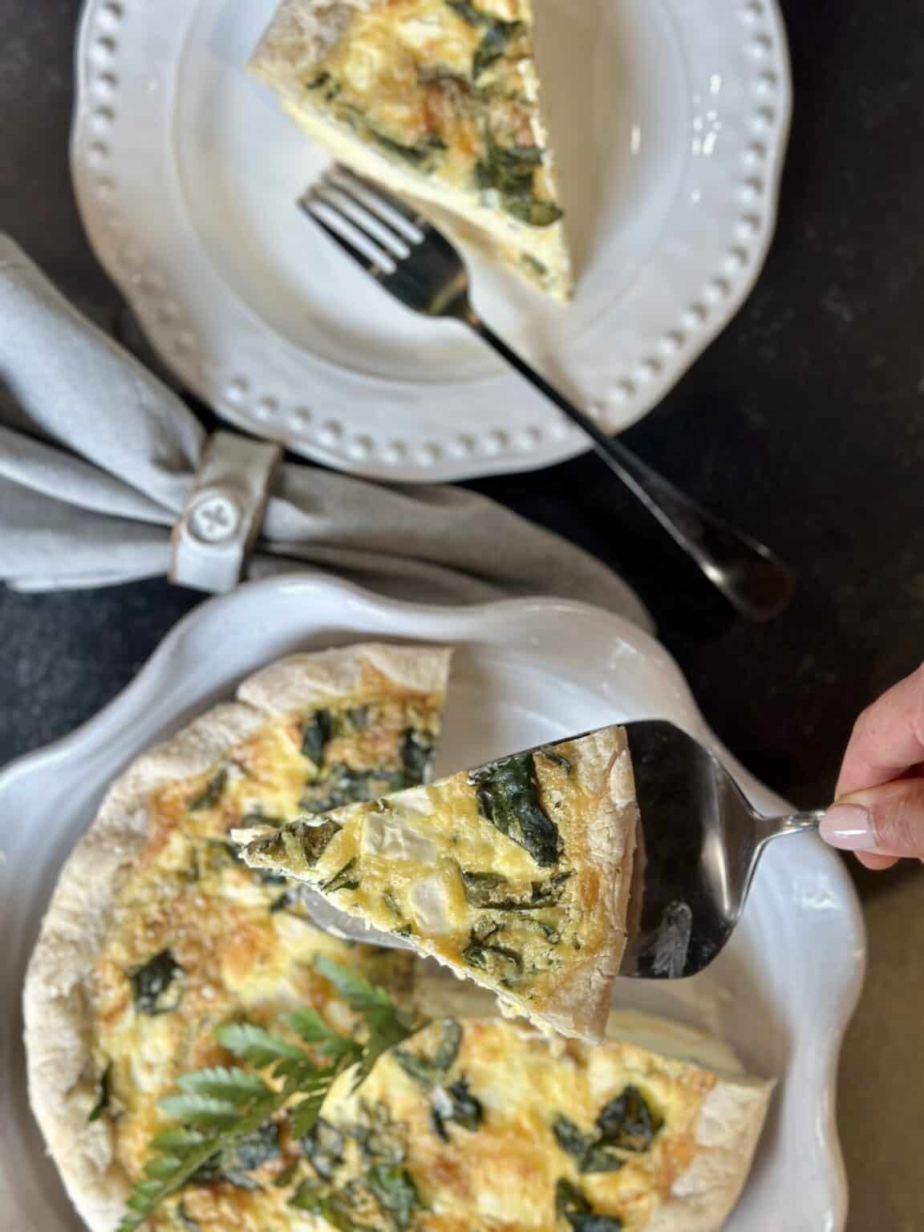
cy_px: 616
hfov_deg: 30.3
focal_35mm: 48
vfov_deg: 39.7
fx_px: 1708
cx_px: 462
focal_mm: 6.86
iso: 100
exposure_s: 1/120
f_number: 1.78
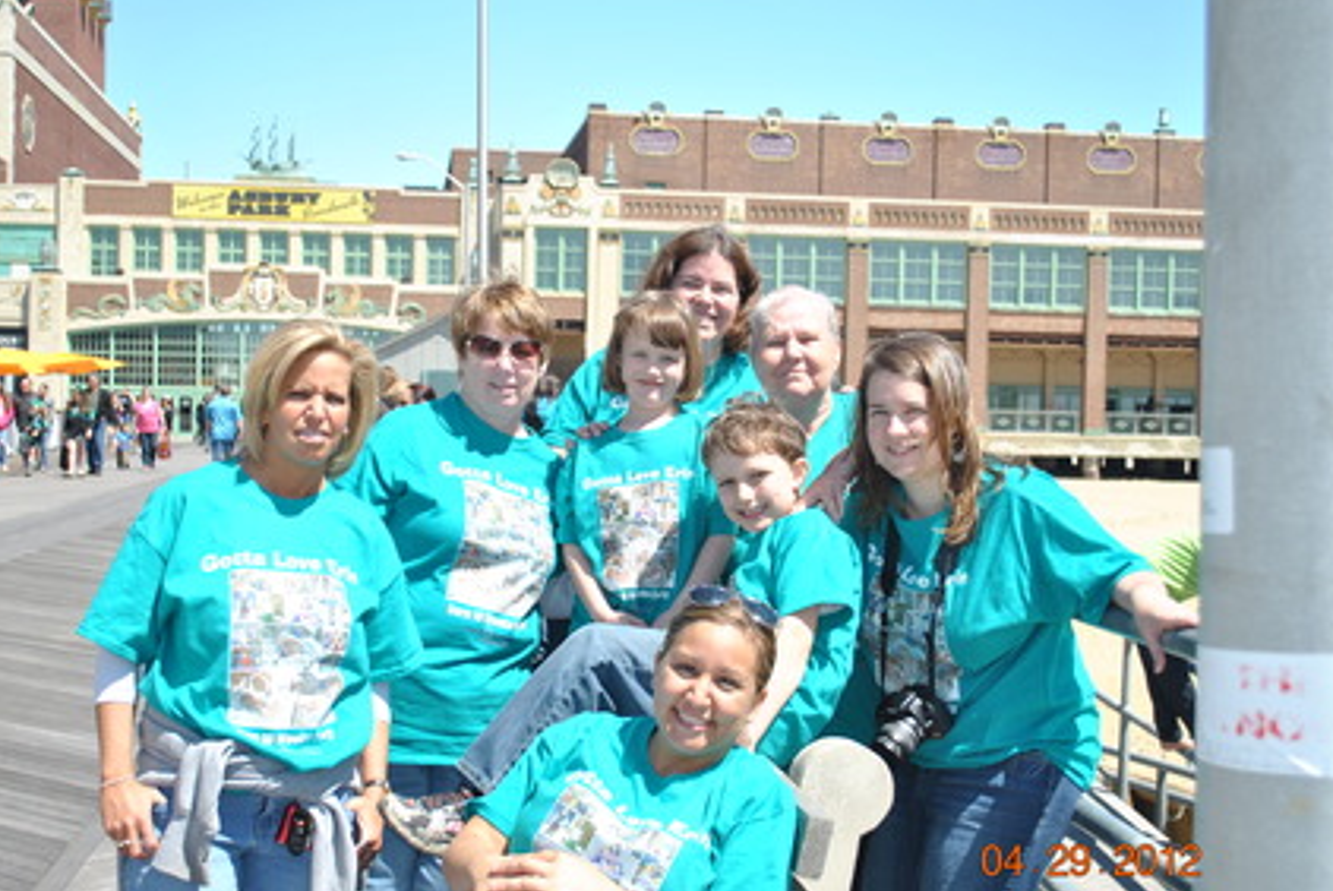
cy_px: 457
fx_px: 1778
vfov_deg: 28.1
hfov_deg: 41.1
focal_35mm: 48
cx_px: 625
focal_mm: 30
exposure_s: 1/200
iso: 100
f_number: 4.5
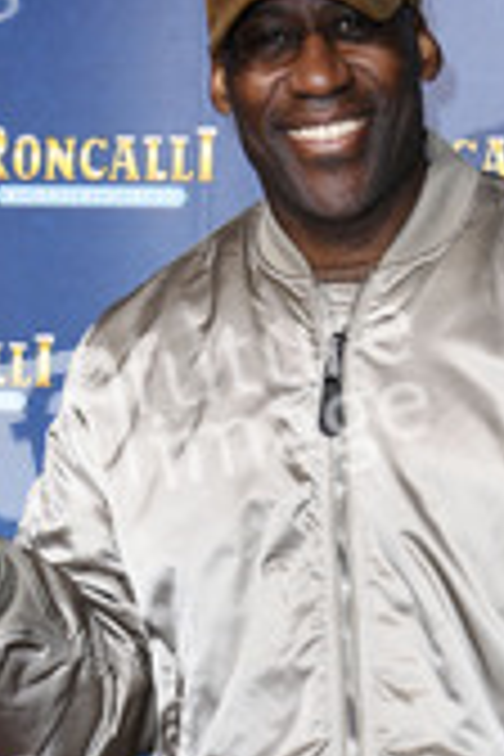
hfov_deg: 8.8
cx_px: 328
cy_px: 639
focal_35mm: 155
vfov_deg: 13.2
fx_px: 3255
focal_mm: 65
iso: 1250
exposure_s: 1/250
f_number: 5.6
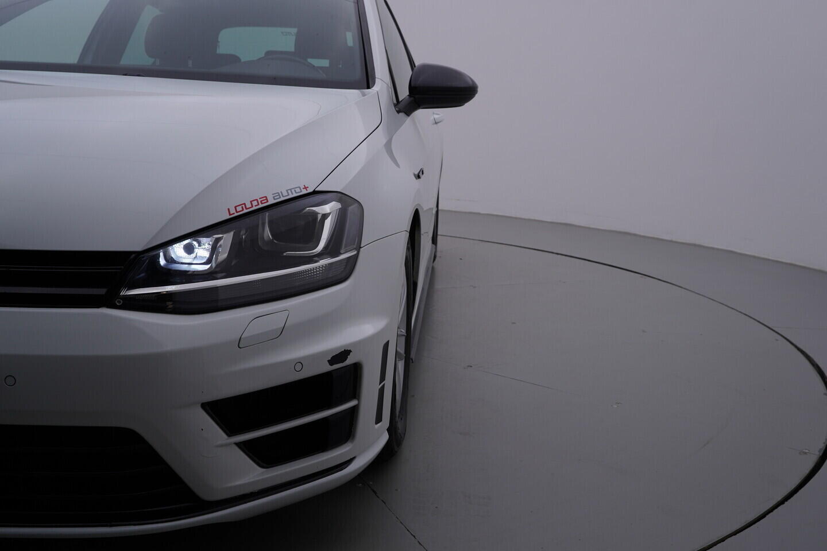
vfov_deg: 36.9
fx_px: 827
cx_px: 414
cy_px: 276
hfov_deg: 53.1
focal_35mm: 36
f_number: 5.6
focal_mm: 24
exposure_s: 1/125
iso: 125
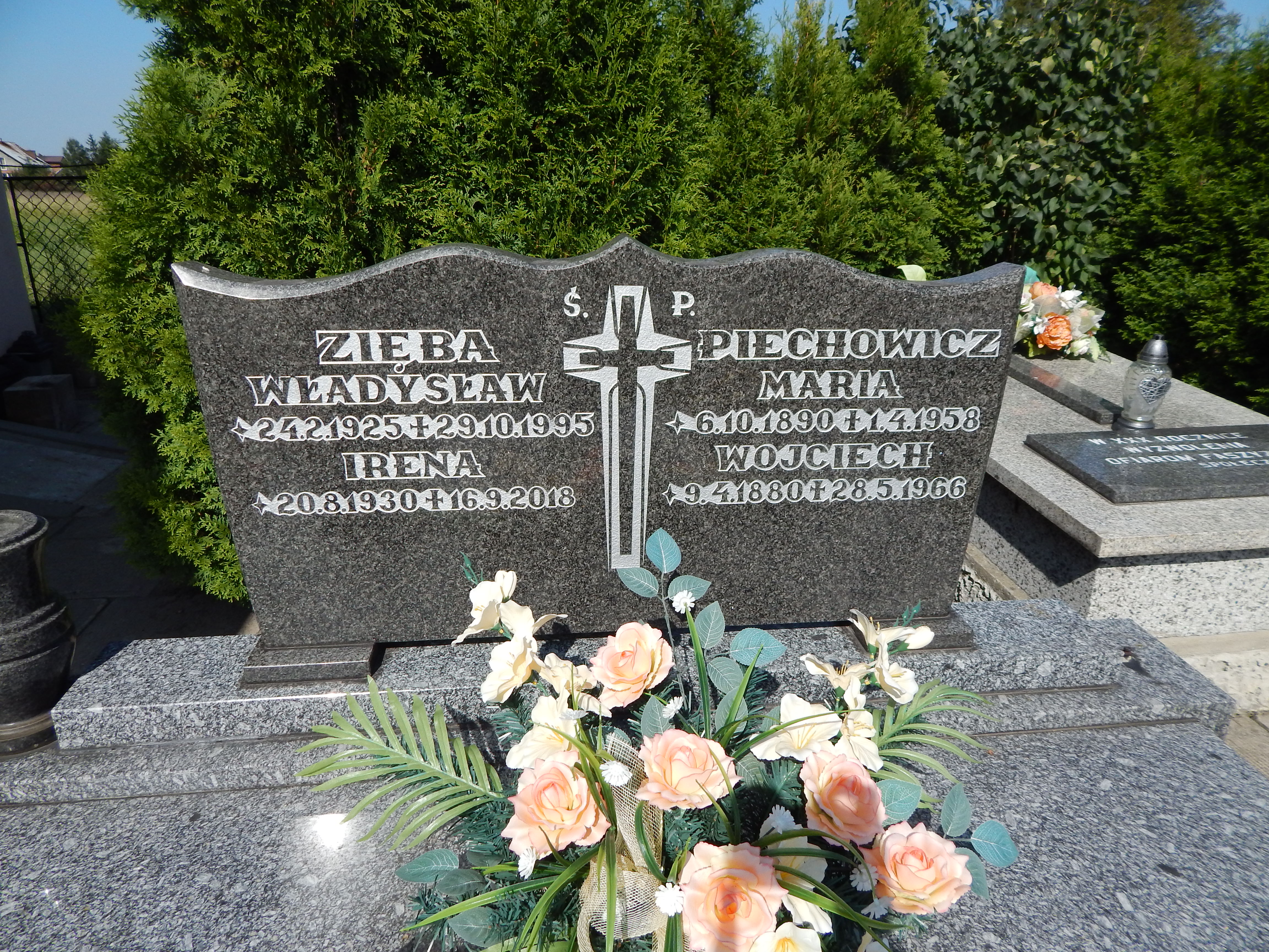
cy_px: 476
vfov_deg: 58.9
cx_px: 634
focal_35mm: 23
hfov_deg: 73.9
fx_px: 843
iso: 125
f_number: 6
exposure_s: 1/800
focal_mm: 4
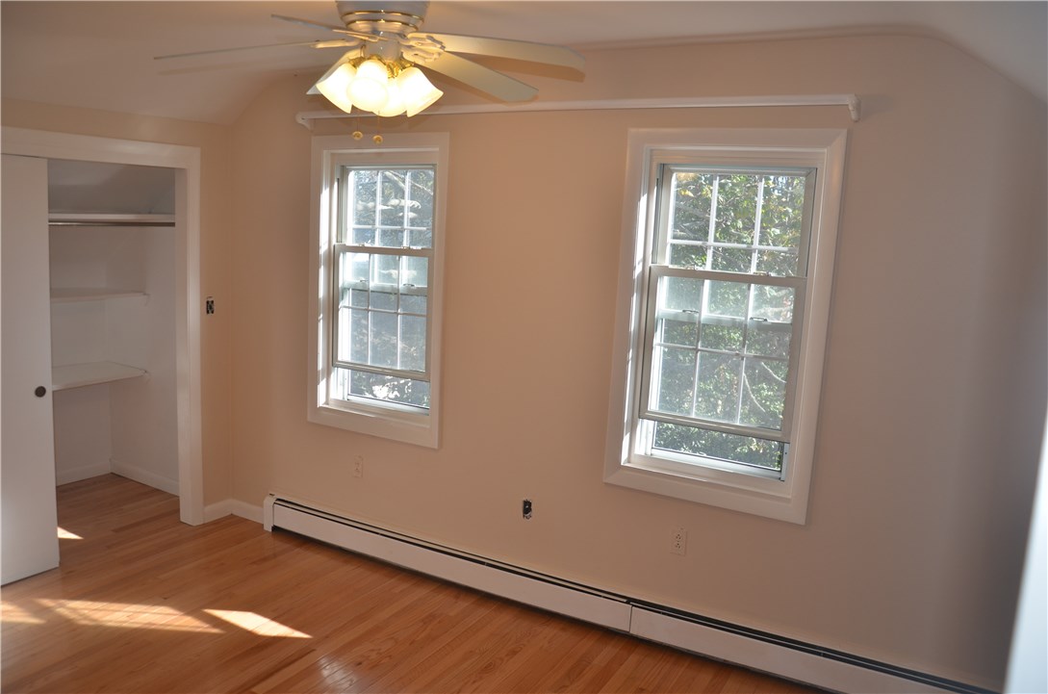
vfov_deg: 47.7
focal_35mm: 27
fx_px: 784
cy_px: 347
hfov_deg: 67.5
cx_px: 524
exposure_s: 1/250
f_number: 4
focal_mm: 18
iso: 200
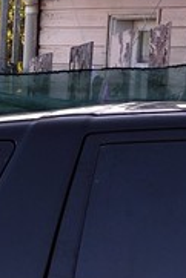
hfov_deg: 4.0
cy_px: -213
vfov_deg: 7.1
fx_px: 2181
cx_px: 1142
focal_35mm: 282
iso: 200
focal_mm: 32
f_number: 9
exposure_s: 1/125
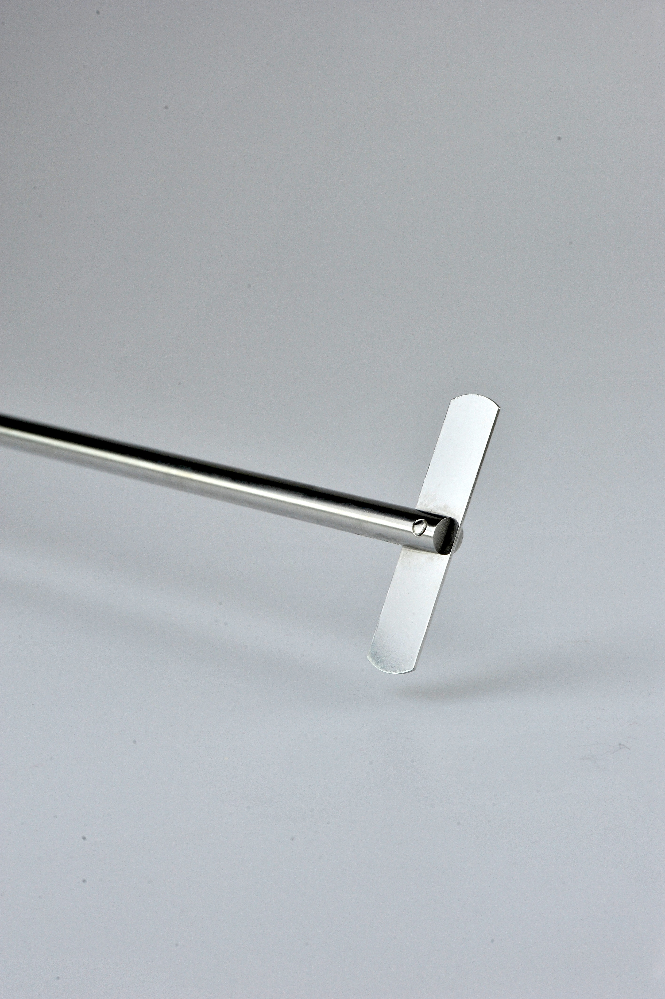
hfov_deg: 13.0
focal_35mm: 105
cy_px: 500
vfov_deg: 19.5
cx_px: 332
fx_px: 2913
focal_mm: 105
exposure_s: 1/30
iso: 800
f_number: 18
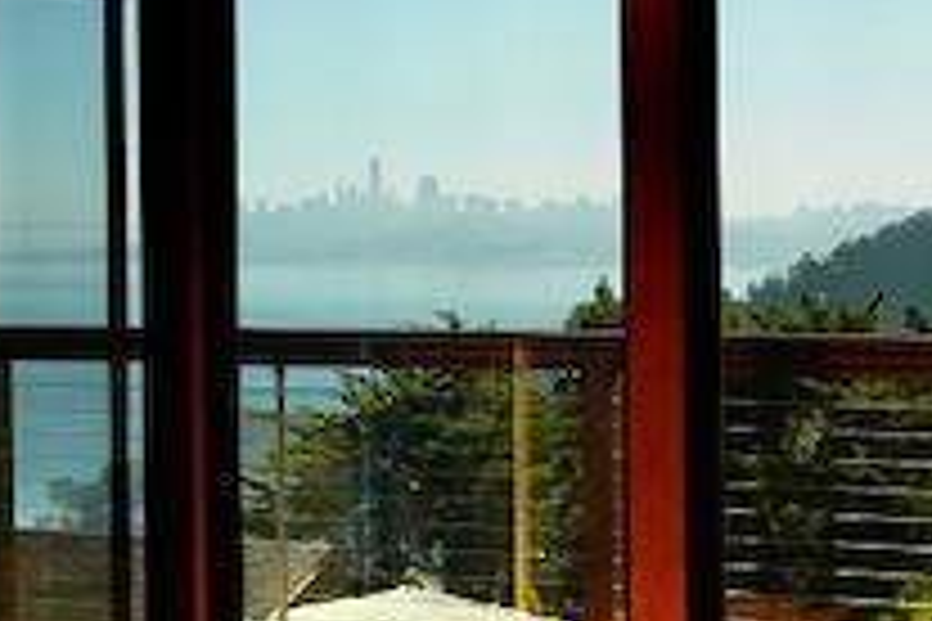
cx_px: 648
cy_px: 189
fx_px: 2691
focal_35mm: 104
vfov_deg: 13.1
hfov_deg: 19.6
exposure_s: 1/1000
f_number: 9
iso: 640
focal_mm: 16.8
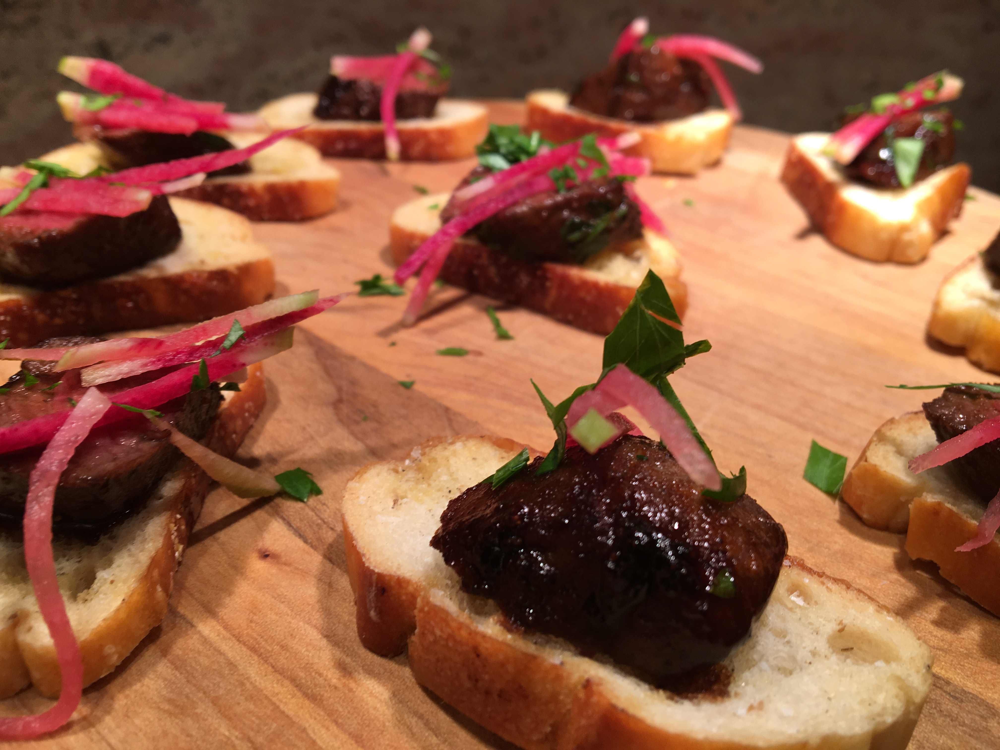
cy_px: 375
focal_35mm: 29
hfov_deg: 61.7
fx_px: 838
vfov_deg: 48.2
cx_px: 500
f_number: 2.2
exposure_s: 1/60
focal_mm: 4.15
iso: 25
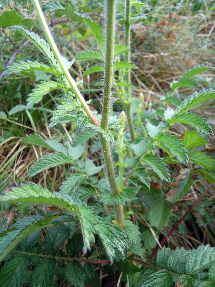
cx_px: 108
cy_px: 144
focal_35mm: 28
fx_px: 232
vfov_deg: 63.4
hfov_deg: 49.7
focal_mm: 5
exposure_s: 1/160
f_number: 2.7
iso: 100
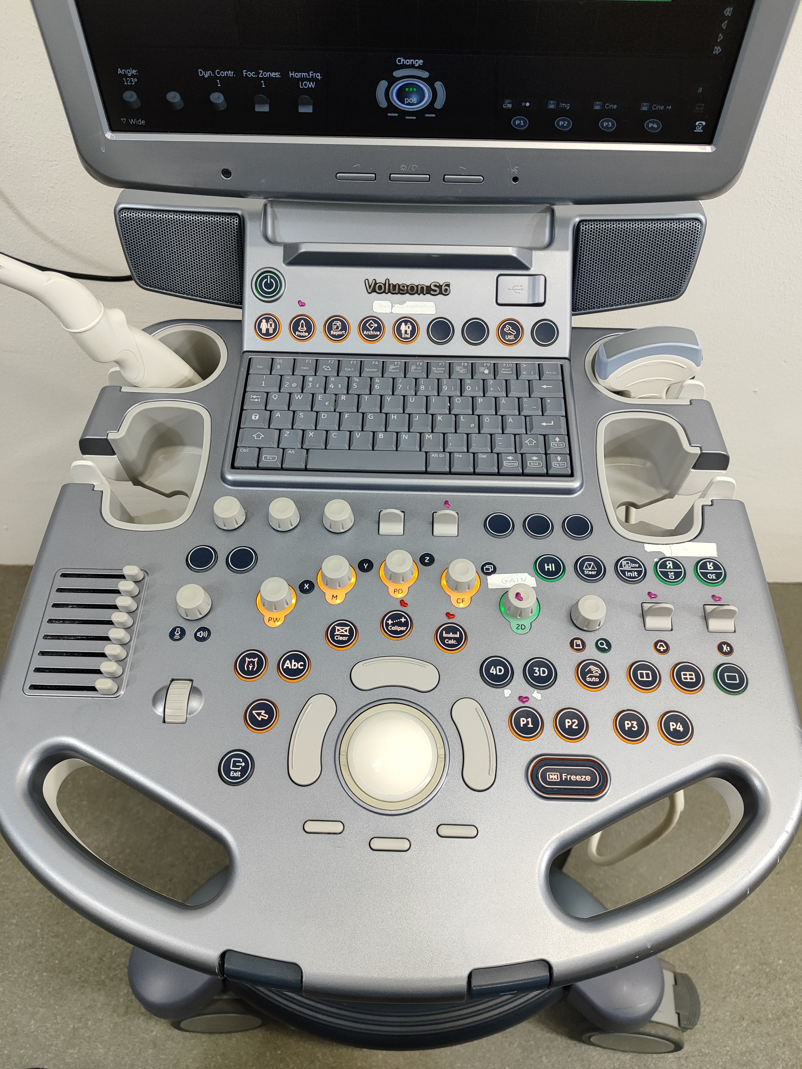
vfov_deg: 71.6
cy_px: 534
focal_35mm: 24
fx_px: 741
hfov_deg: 56.8
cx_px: 401
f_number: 1.89
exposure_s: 1/100
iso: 763
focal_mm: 5.89
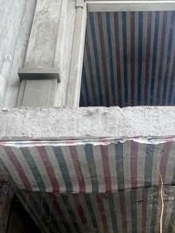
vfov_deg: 36.5
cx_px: 143
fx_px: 351
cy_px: 153
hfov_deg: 27.4
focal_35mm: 52
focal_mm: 1.57
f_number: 1.8
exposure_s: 1/99
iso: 80
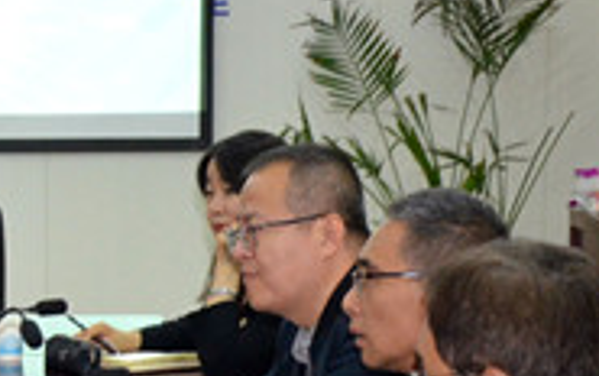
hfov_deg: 10.0
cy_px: 290
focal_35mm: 202
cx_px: -317
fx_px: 3299
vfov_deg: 6.5
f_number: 5.6
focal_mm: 35
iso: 1600
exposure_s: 1/100
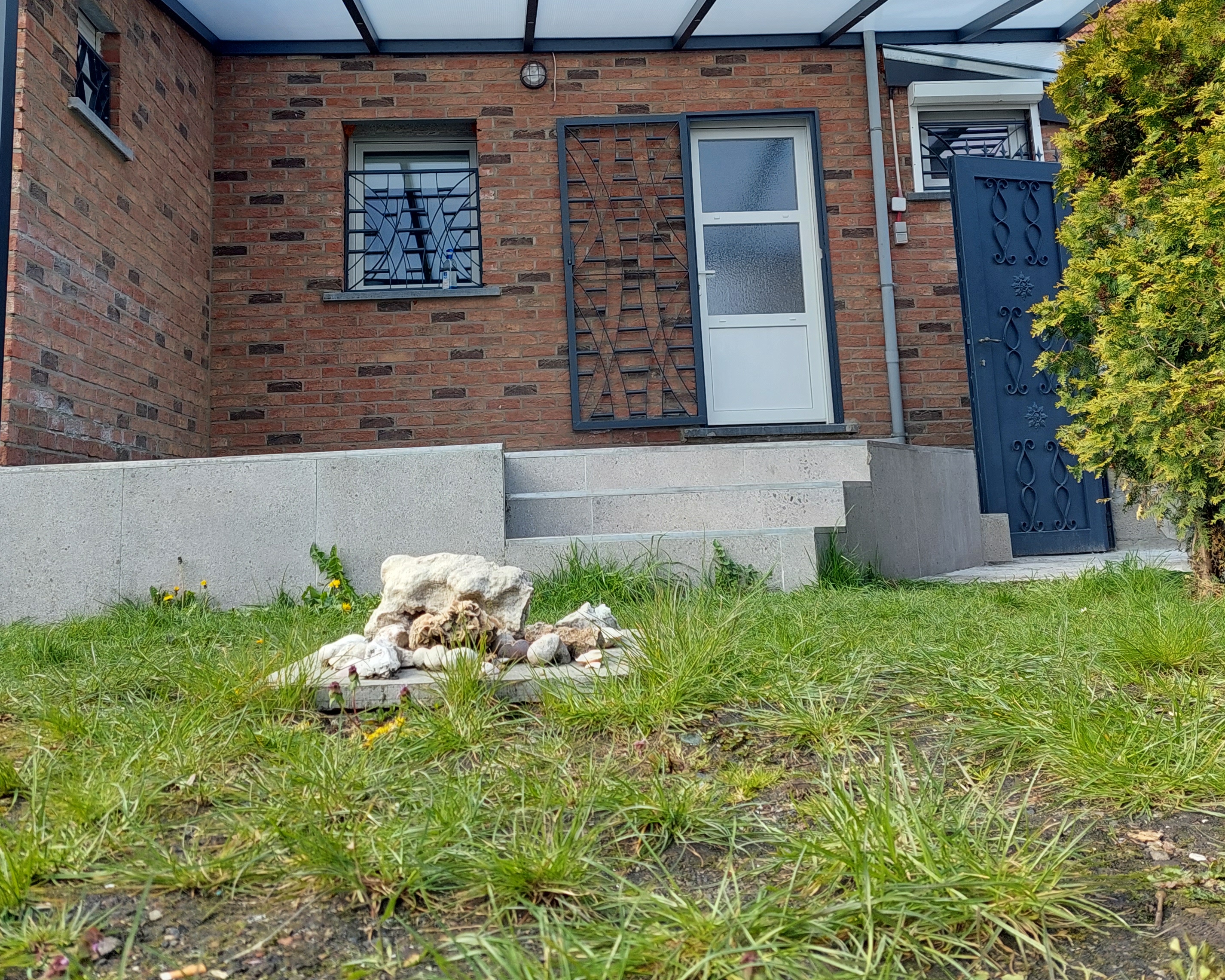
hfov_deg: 47.9
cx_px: 626
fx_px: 1378
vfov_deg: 38.3
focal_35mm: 38
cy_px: 261
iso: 40
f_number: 1.8
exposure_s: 1/353
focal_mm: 5.23
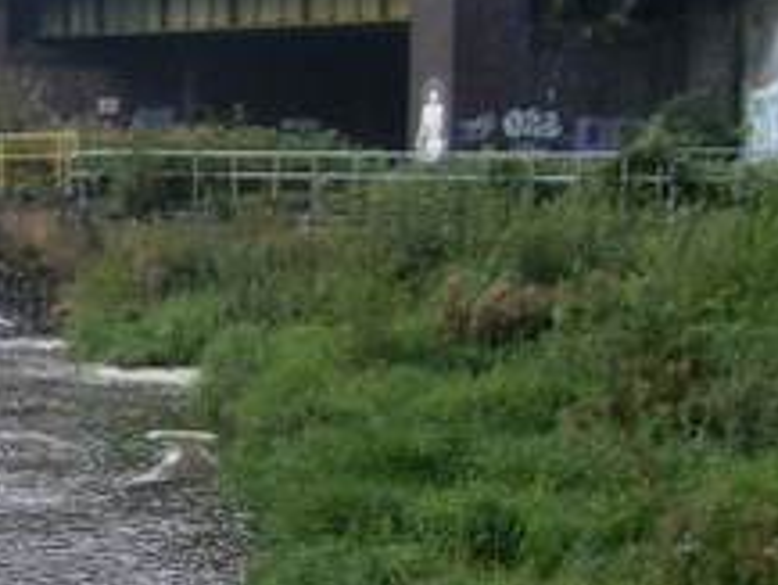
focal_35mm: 112
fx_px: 2519
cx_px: -355
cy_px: 531
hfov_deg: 16.2
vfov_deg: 13.1
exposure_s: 1/250
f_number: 7.7
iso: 80
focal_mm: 6.3
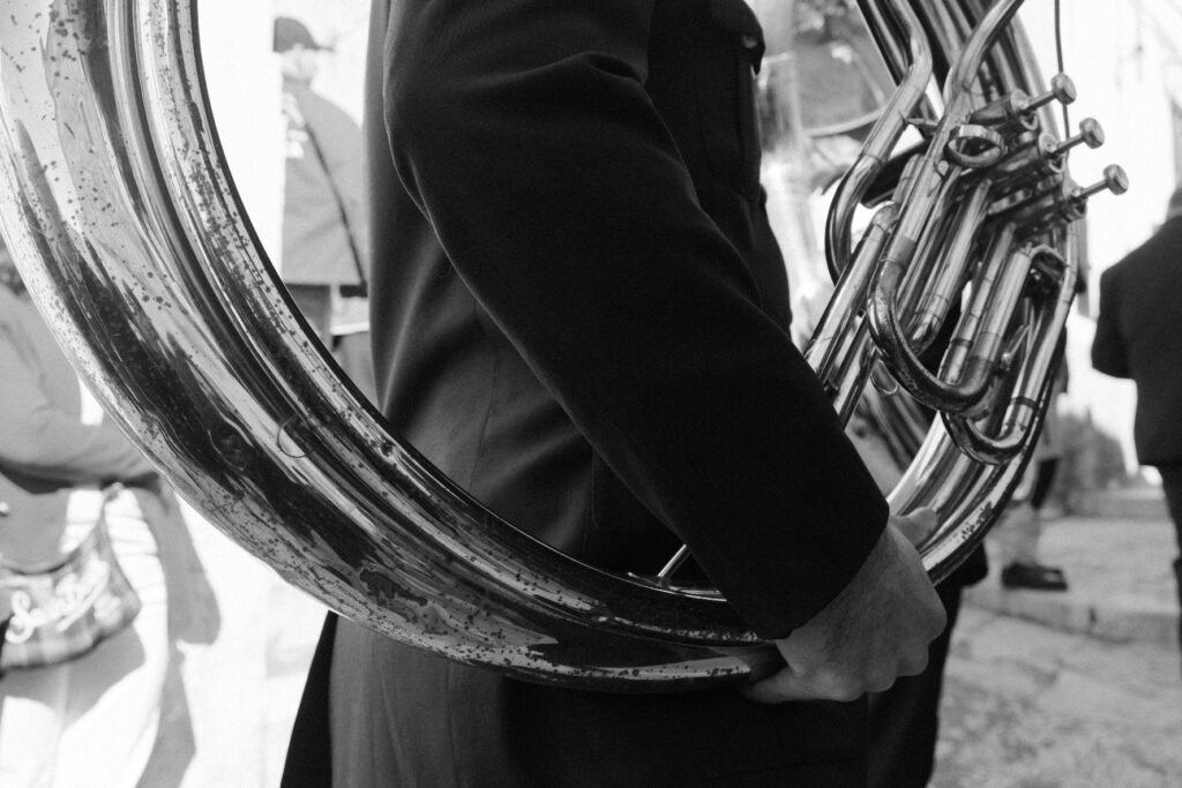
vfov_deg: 35.1
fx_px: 1248
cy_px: 394
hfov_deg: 50.7
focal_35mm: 38
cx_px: 591
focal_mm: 25.4
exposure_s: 1/550
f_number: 5
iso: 640
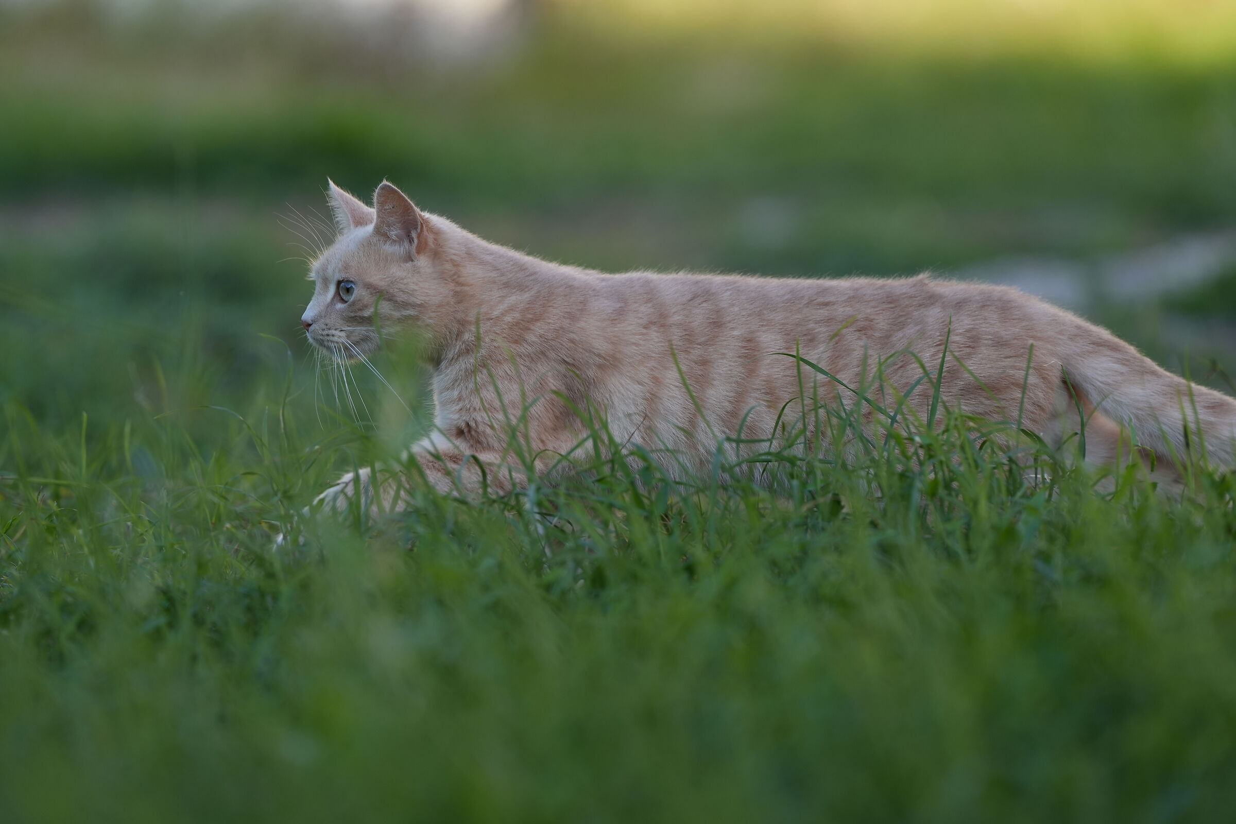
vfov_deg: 7.1
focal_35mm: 194
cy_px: 412
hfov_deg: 10.6
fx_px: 6660
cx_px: 618
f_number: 4
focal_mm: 194
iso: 250
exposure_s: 1/400
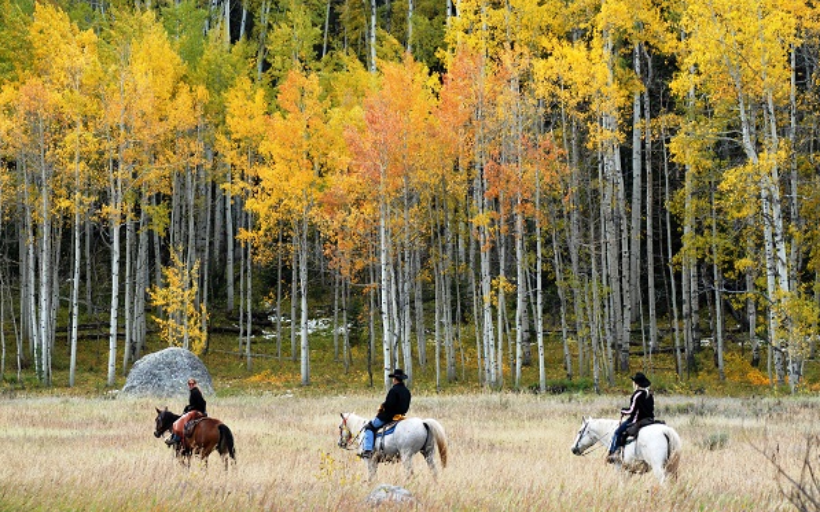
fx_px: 2749
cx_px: 409
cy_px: 272
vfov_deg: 10.6
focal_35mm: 123
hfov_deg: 17.0
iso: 200
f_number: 7.1
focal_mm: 80
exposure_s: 1/180
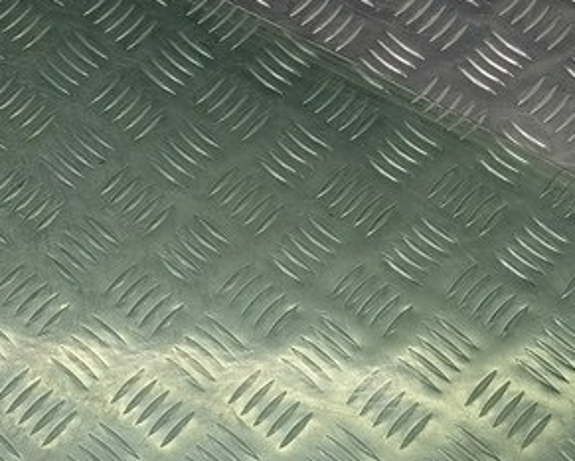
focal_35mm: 79
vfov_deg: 19.4
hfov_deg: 22.1
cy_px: 291
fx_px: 1345
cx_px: -140
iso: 146
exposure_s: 1/100
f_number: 1.6
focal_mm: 4.11
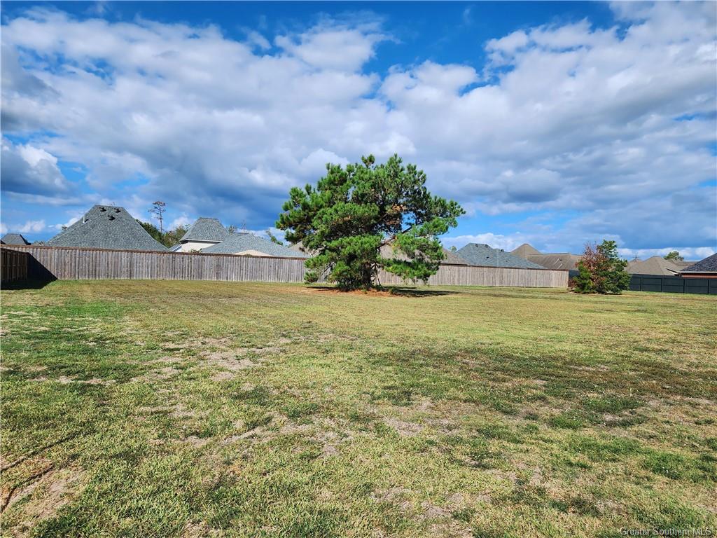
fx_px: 476
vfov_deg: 58.9
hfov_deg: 73.9
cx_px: 358
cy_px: 269
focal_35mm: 23
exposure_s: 1/1667
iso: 12
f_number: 1.8
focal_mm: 6.4
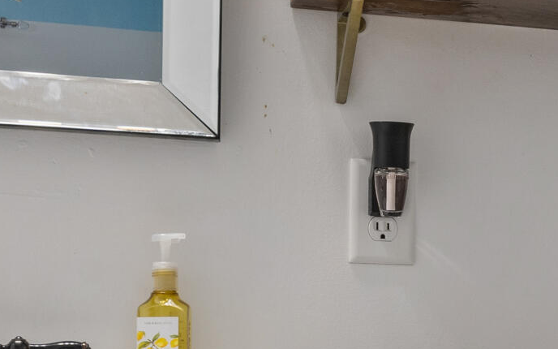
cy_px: 268
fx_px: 1250
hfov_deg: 23.6
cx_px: 616
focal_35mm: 82
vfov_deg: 15.8
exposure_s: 1/20
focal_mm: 18.5
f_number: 8
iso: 400
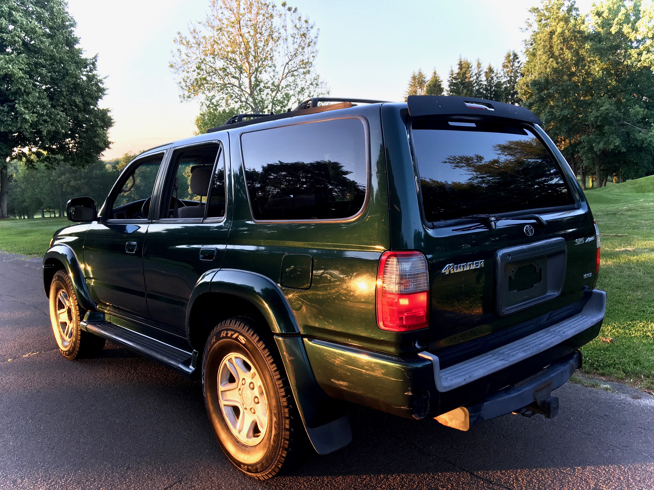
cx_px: 327
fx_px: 548
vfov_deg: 48.2
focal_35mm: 29
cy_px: 245
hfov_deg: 61.7
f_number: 2.2
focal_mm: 4.15
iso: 32
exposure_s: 1/60
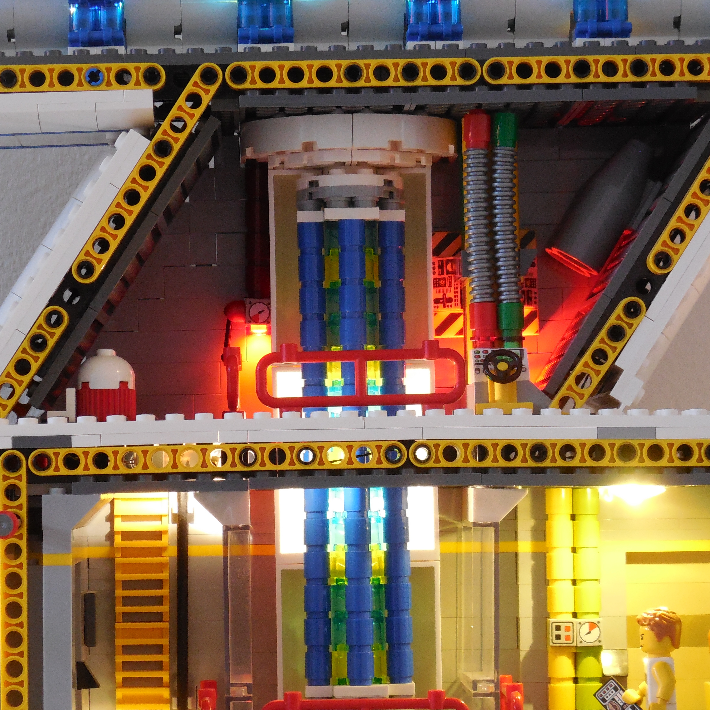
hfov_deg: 11.7
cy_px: 356
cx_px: 383
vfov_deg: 11.7
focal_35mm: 149
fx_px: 3458
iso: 800
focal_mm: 22.4
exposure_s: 1/8
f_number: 5
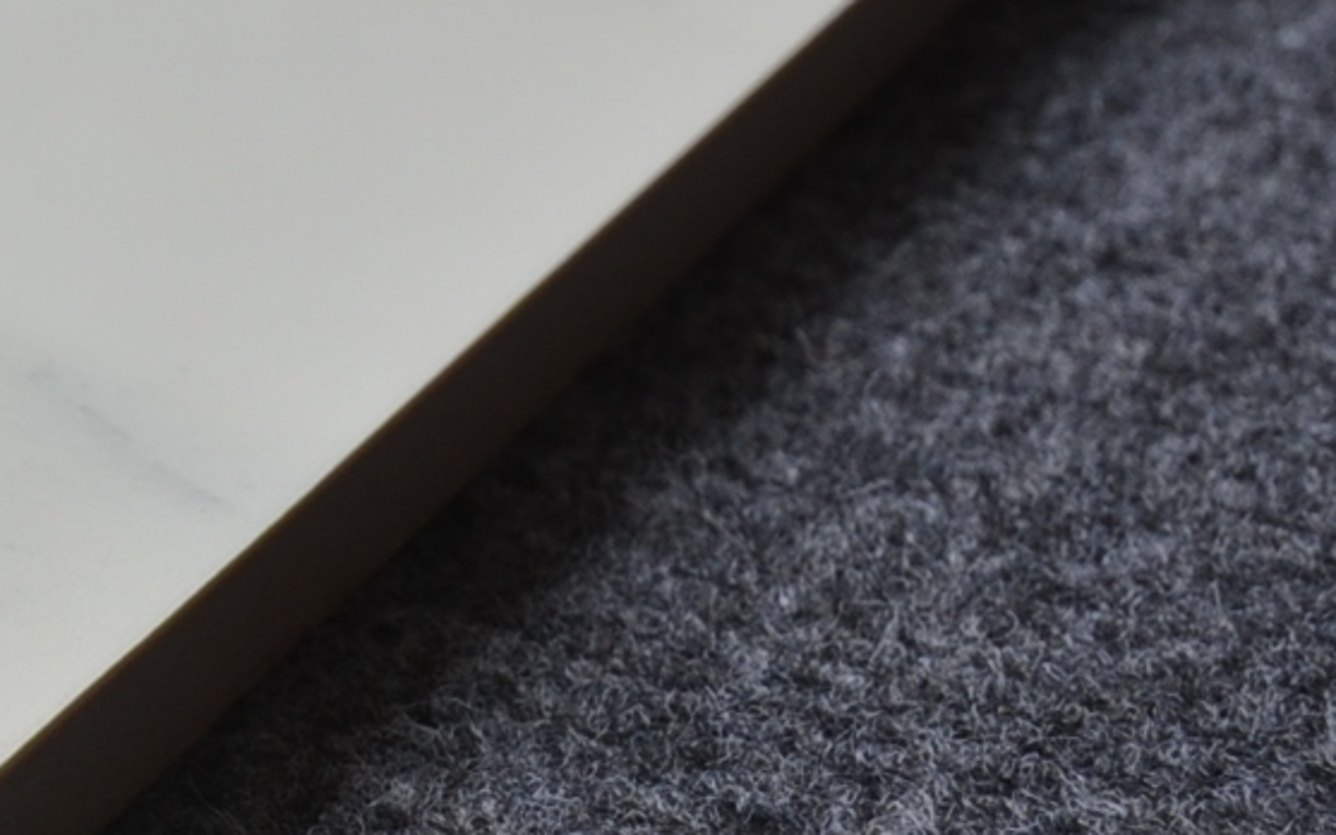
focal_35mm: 128
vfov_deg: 10.2
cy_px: 382
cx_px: -549
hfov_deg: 15.3
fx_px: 4669
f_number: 5.6
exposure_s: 1/125
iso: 200
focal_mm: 19
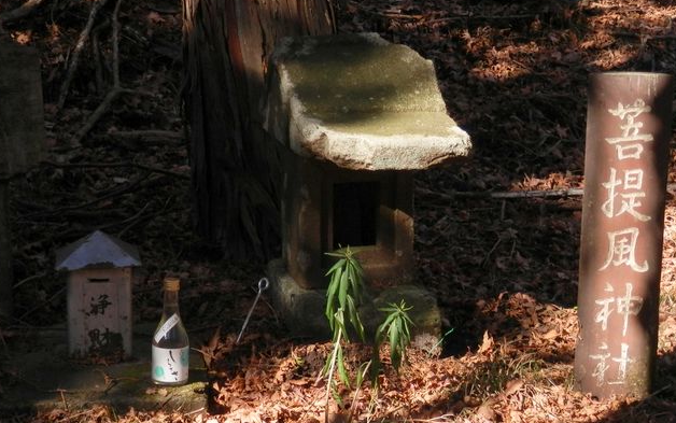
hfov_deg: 25.5
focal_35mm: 81
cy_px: 169
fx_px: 1493
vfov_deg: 16.1
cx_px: 328
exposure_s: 1/200
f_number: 4.2
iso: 80
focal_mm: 10.8
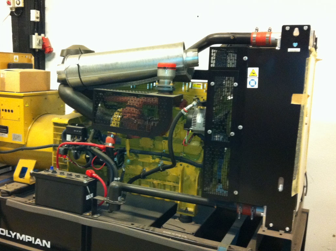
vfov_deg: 32.8
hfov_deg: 42.8
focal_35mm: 44
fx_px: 426
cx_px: 136
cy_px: 129
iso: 400
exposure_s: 1/15
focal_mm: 3.85
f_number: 2.8
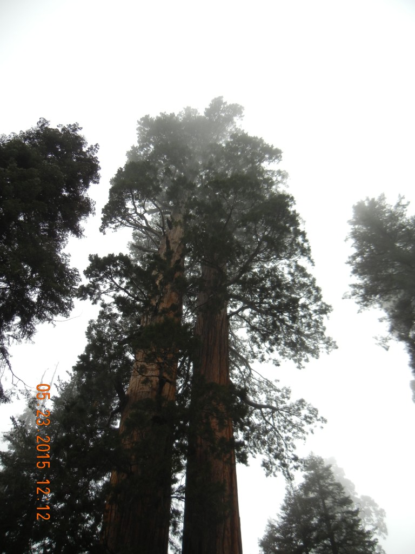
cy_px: 277
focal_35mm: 30
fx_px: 480
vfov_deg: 60.0
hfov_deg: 46.8
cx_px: 208
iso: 160
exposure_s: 1/360
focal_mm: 5.4
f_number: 3.5
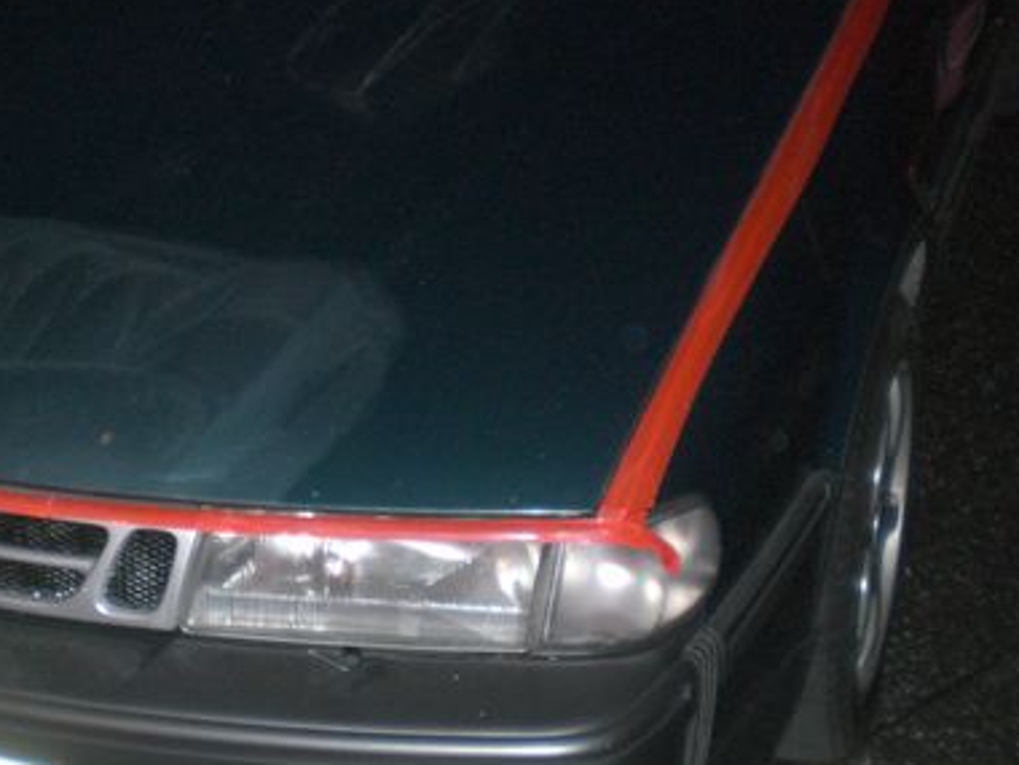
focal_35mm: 64
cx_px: 201
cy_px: 285
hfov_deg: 29.6
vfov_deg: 22.9
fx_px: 1884
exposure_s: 1/60
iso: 200
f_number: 3.1
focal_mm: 6.3
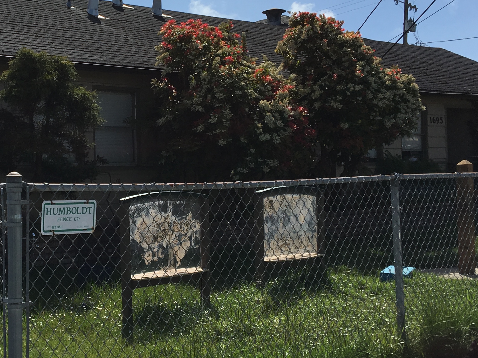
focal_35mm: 59
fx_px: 815
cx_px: 95
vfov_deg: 24.8
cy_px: 172
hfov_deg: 31.8
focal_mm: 4.15
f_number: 2.2
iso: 25
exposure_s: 1/2747
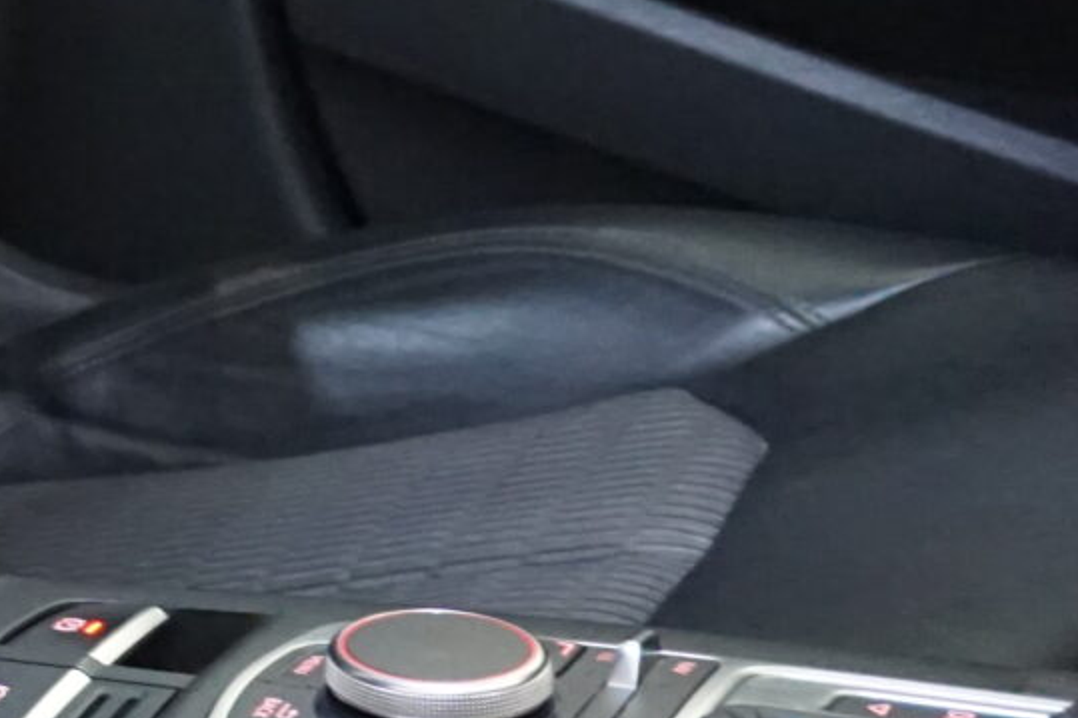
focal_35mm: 114
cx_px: -1226
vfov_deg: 11.8
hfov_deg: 14.3
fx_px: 3412
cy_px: -95
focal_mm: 16
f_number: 3.5
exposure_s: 1/13
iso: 3200
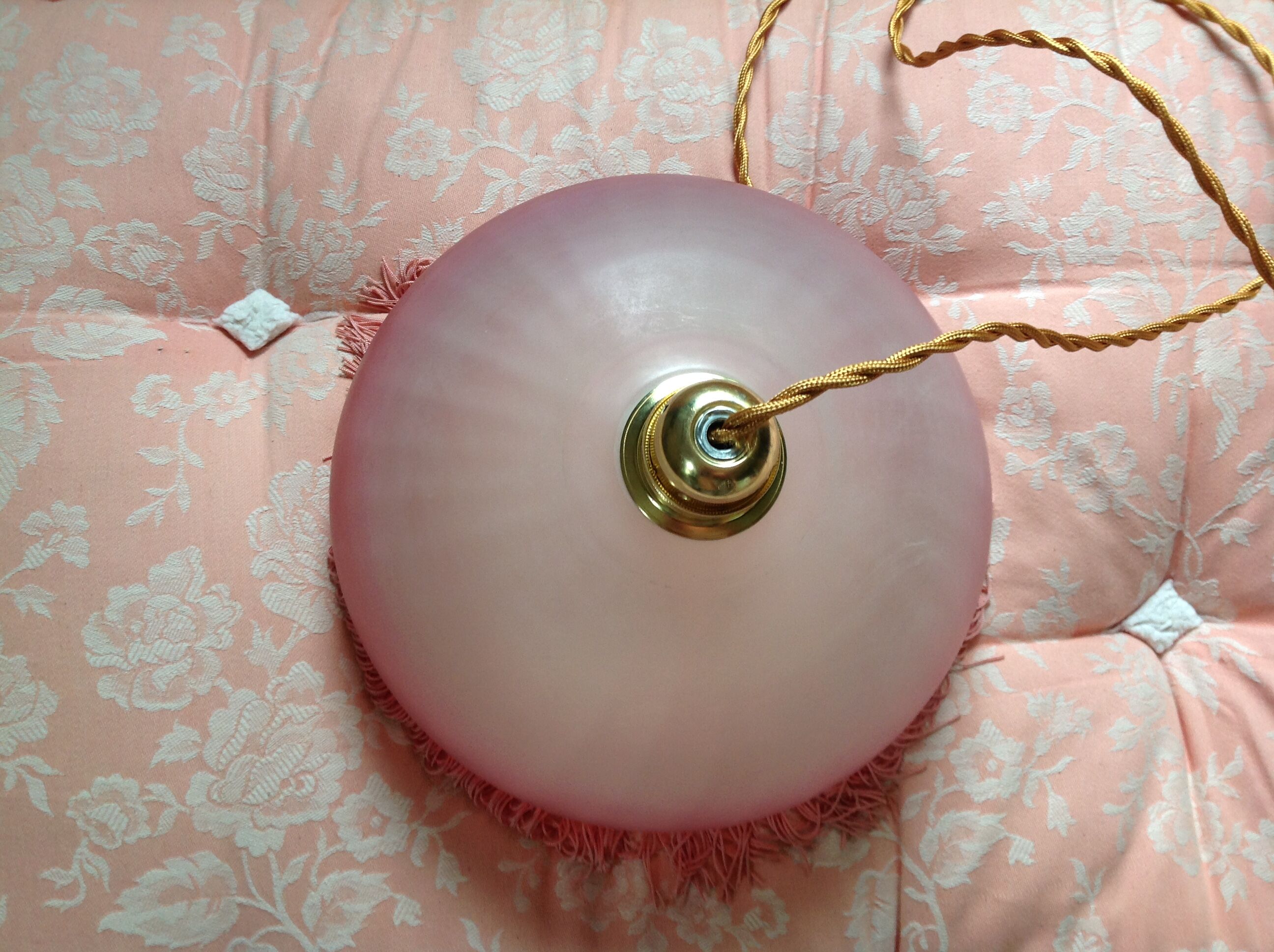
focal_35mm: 35
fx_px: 1286
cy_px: 476
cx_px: 637
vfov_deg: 40.6
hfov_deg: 52.7
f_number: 2.4
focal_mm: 4.28
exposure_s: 1/15
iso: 64
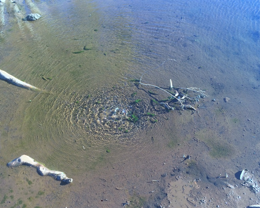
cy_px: 121
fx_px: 292
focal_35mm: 38
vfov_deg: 39.1
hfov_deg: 47.5
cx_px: 99
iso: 32
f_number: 2.2
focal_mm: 4.15
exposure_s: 1/159
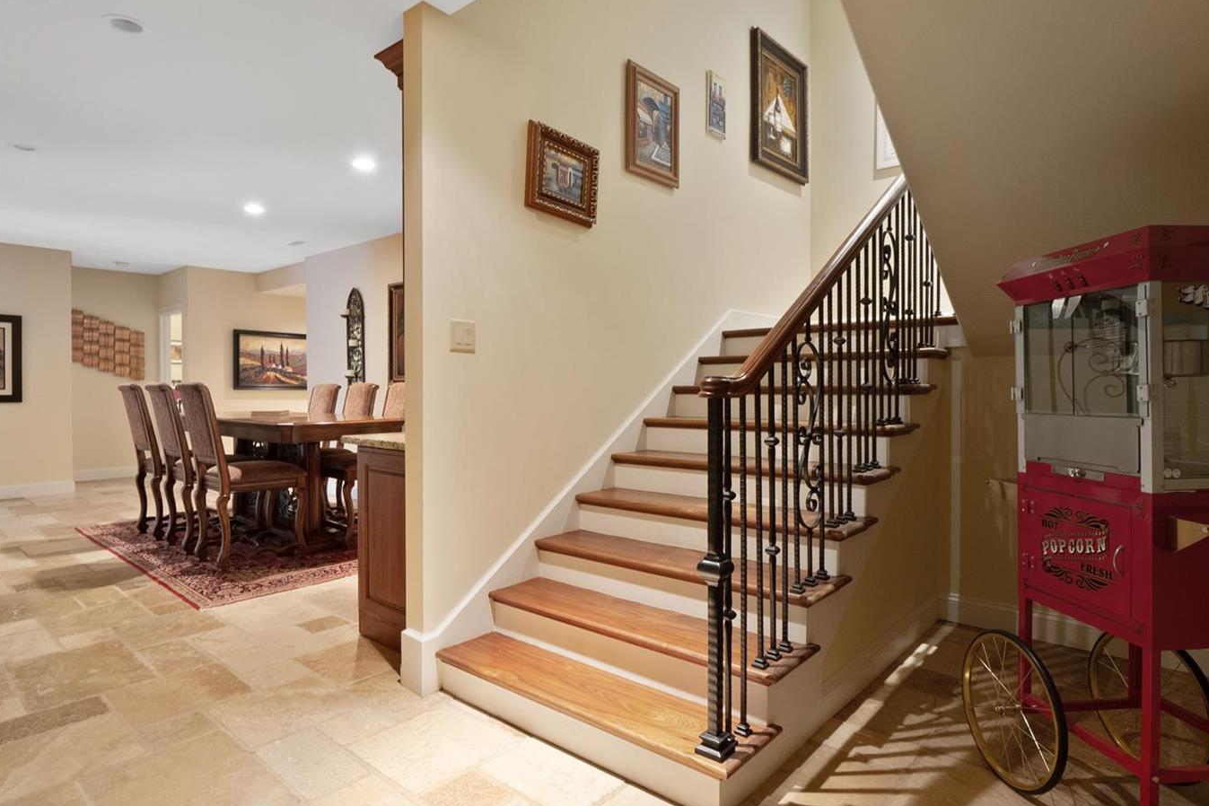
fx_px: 638
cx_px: 611
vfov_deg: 64.6
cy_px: 403
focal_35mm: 19
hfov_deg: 86.9
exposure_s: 1.3
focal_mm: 8
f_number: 7.1
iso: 400
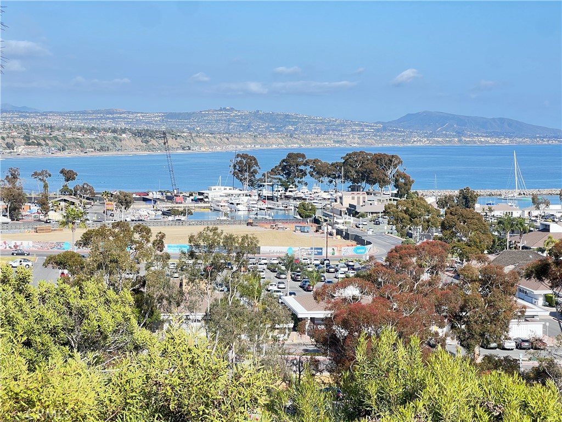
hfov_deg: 25.3
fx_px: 1250
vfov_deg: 19.1
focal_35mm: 77
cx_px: 281
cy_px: 211
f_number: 2.8
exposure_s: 1/246
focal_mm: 9
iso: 32
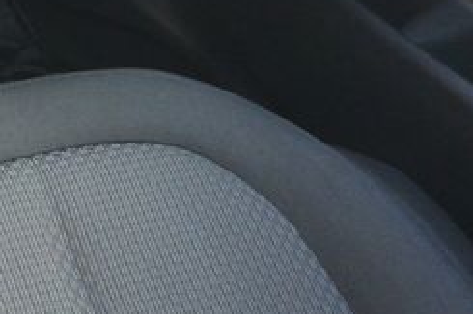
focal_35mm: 113
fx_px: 1484
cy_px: -232
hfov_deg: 16.7
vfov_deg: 11.3
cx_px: -201
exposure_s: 1/60
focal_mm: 10
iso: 500
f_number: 3.5
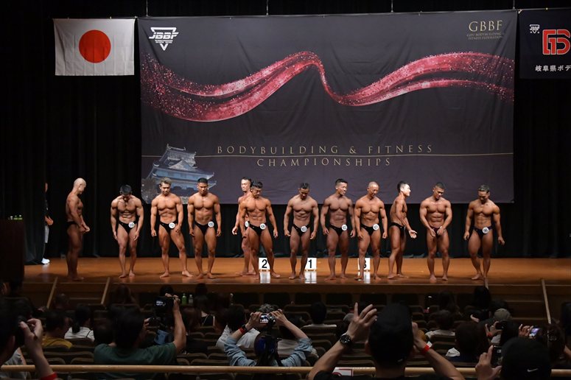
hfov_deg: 26.0
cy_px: 190
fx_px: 1237
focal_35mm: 78
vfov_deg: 17.5
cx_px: 286
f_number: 5.6
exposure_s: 1/400
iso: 6400
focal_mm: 52
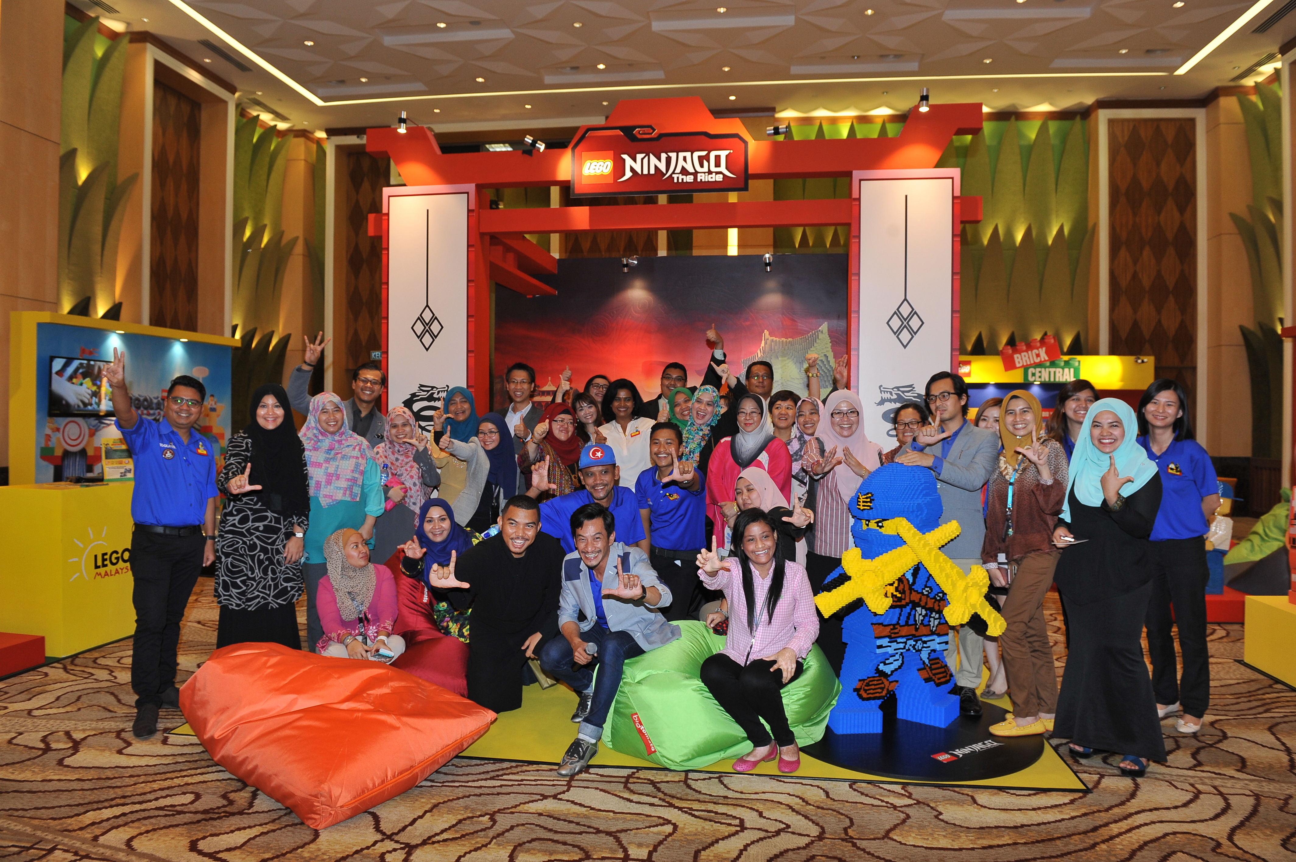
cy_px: 431
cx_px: 648
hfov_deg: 73.8
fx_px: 863
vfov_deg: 53.1
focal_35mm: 24
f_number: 5
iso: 1000
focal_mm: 24
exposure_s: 1/100
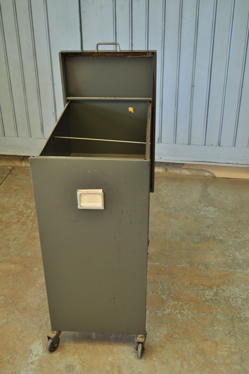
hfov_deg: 31.8
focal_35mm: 42
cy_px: 187
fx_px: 437
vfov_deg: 46.4
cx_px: 124
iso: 200
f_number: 4.5
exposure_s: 1/40
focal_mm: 28
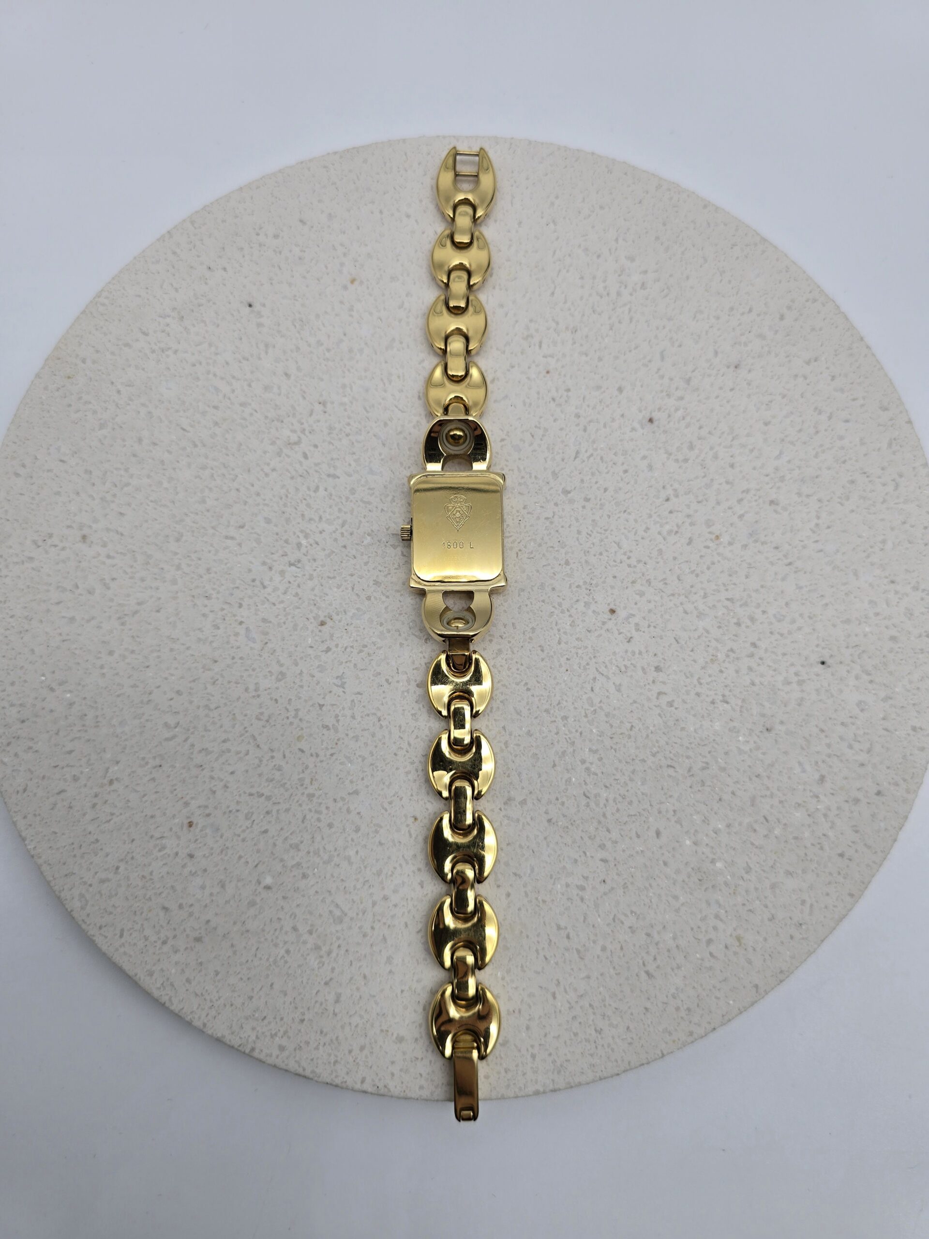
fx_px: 823
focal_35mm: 23
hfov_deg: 58.9
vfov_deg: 73.9
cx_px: 464
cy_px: 620
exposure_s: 1/182
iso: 25
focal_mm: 6.3
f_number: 1.7
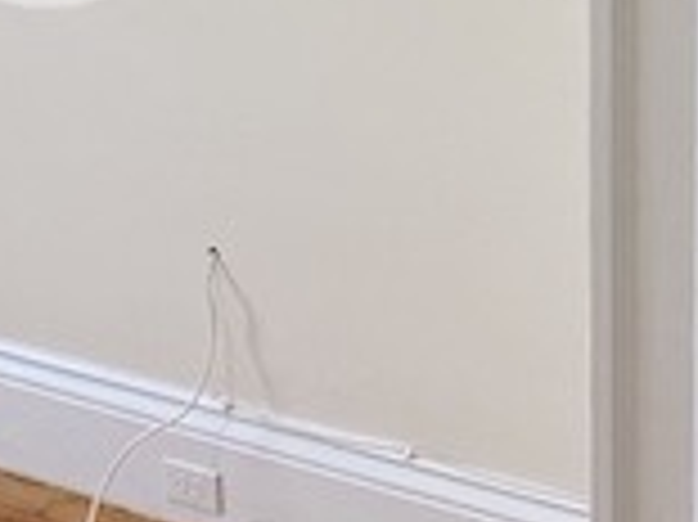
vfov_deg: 20.3
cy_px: -126
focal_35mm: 67
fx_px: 1350
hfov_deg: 26.9
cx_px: 743
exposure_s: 1/120
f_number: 1.8
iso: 250
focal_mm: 1.57
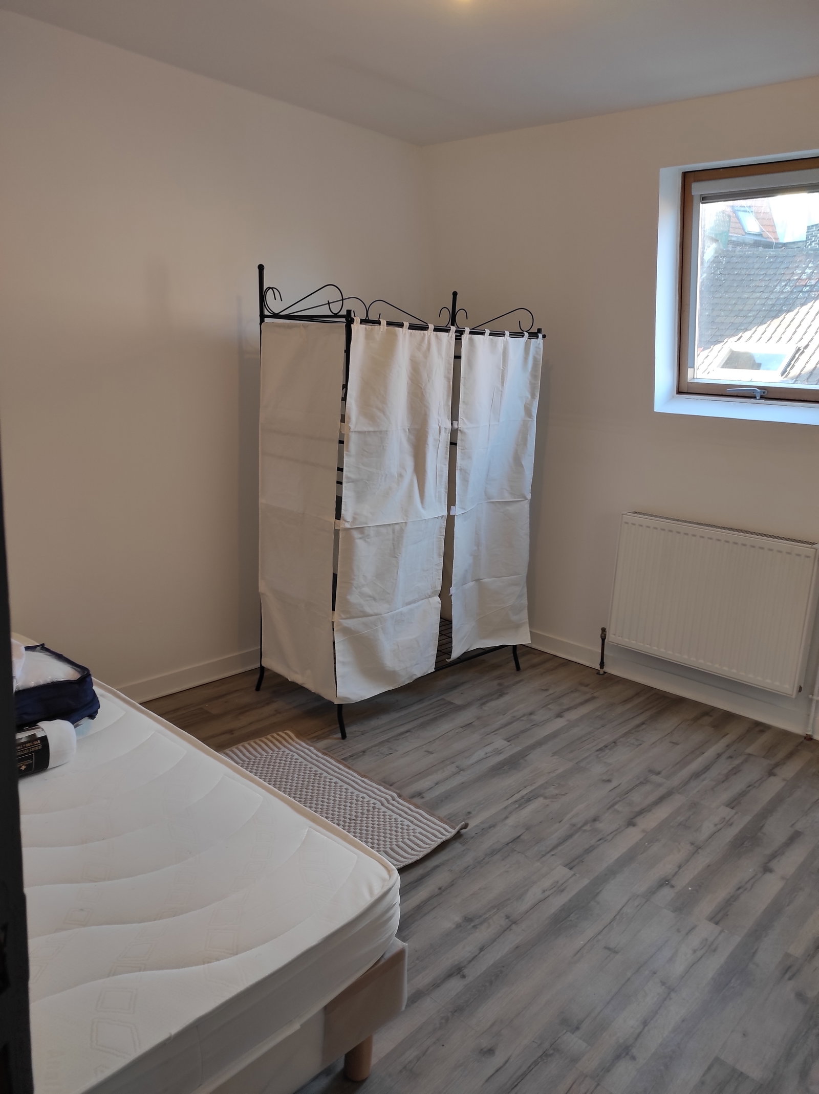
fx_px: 790
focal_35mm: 25
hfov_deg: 54.8
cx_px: 410
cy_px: 547
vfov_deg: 69.4
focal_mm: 5.43
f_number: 1.89
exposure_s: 1/50
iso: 123
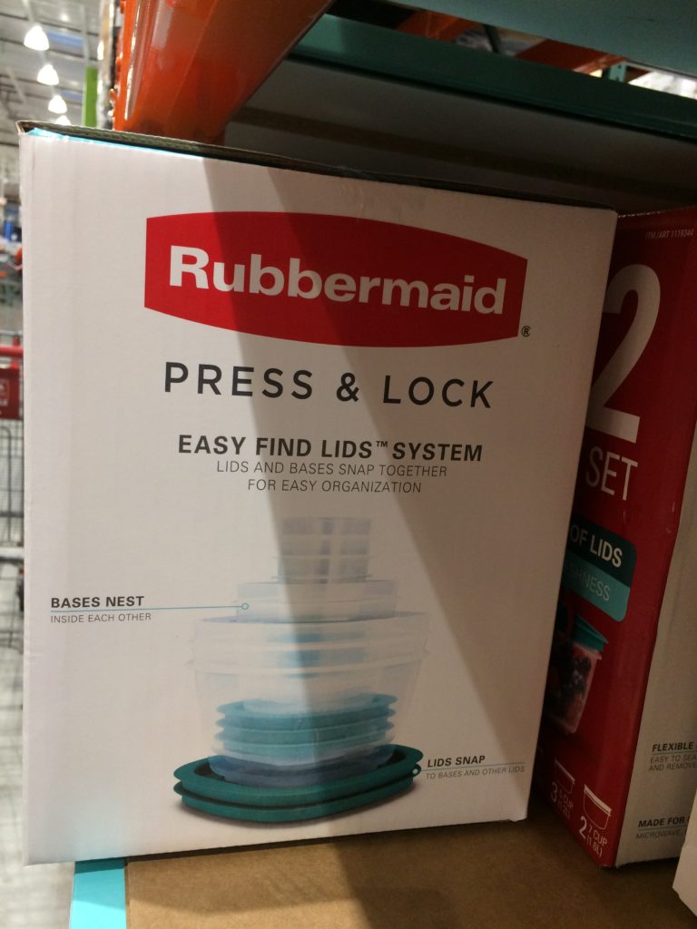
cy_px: 464
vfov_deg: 61.7
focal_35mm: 29
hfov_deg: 48.2
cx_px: 348
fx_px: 779
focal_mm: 4.15
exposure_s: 1/30
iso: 160
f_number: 2.2
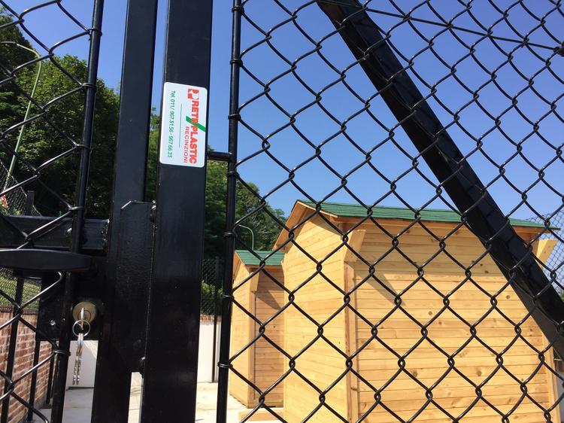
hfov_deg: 61.7
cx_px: 282
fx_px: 472
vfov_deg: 48.2
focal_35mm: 29
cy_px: 212
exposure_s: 1/1364
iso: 32
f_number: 2.2
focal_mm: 4.15
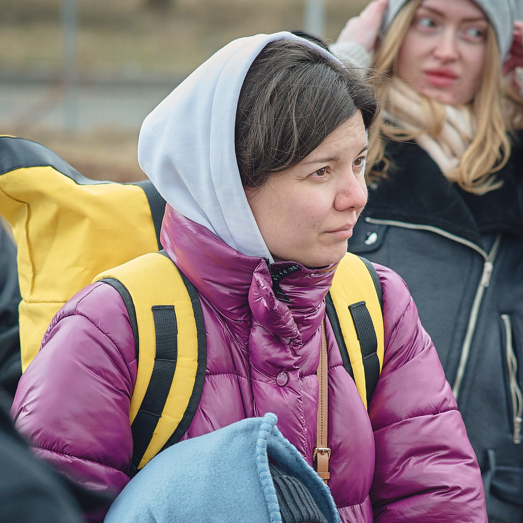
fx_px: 3043
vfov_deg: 9.8
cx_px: 285
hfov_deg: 9.8
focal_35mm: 178
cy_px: 424
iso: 800
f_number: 2.8
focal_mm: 85
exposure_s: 1/500
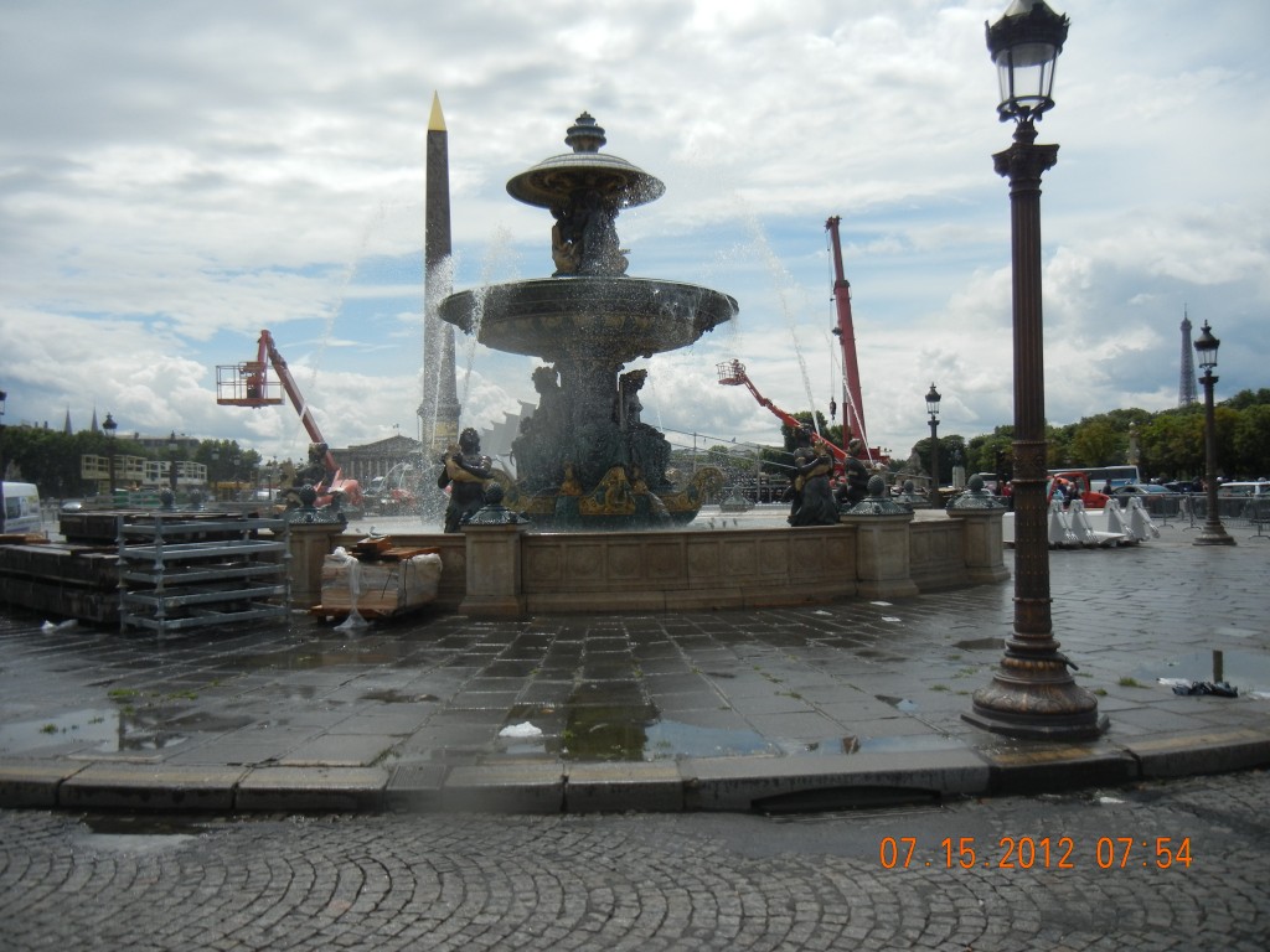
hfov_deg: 60.0
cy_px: 476
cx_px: 635
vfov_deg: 46.8
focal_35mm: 30
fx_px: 1101
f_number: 7
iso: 160
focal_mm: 5.4
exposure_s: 1/725
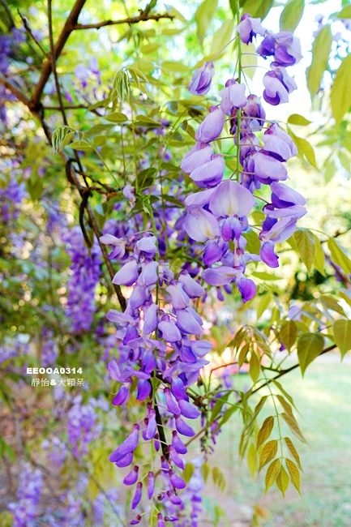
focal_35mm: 29
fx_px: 424
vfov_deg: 63.7
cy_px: 264
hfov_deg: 44.9
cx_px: 176
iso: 125
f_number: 2.8
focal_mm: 10.81
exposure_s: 1/50
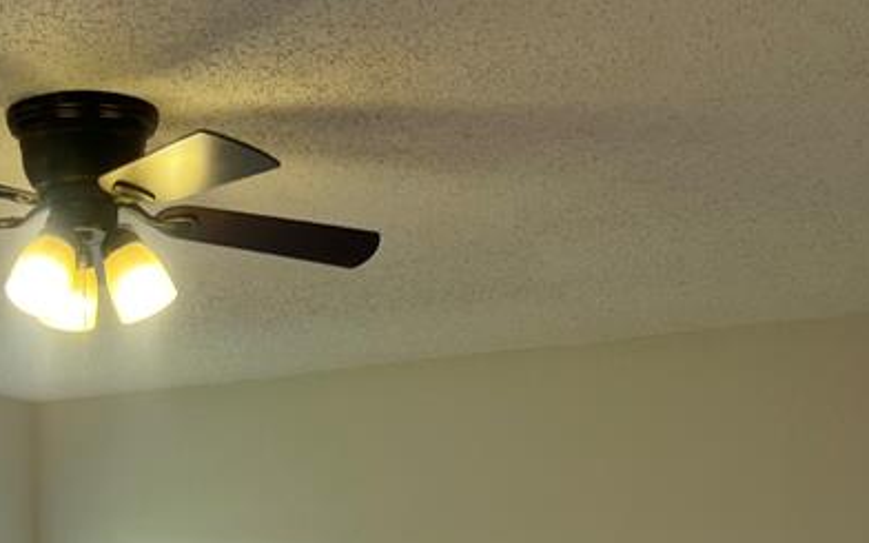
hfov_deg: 27.6
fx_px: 1705
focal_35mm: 72
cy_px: 813
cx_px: 100
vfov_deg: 16.5
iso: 40
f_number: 1.5
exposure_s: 1/120
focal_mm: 5.7
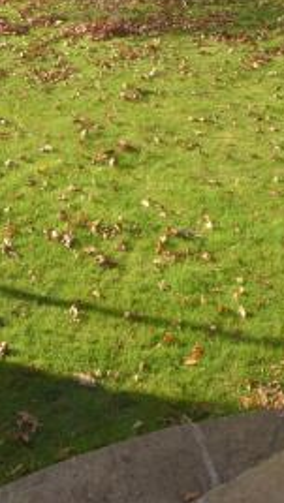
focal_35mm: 60
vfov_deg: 29.1
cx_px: 209
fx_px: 802
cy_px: -129
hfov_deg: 19.9
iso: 100
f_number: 8
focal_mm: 10
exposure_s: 1/200
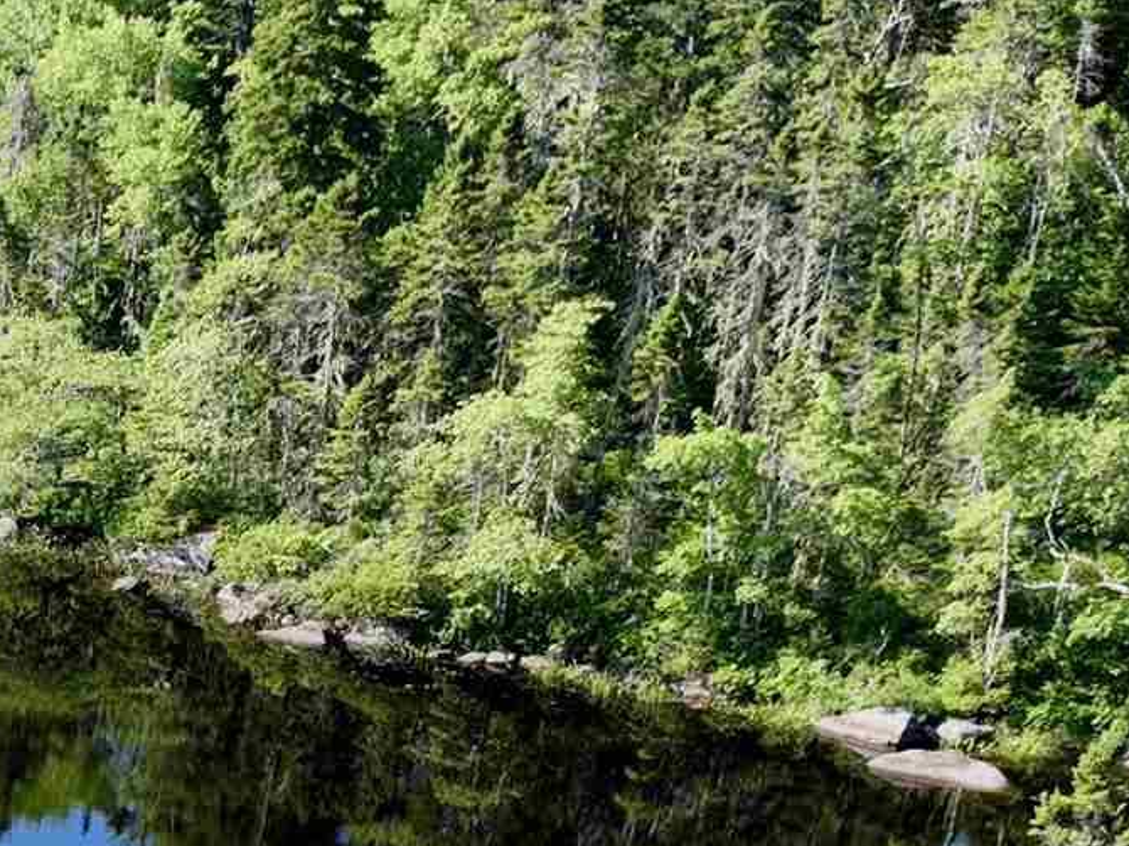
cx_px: -743
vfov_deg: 11.8
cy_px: 1801
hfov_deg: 15.9
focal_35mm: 110
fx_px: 3586
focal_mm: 12.29
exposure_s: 1/1250
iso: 140
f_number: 2.8
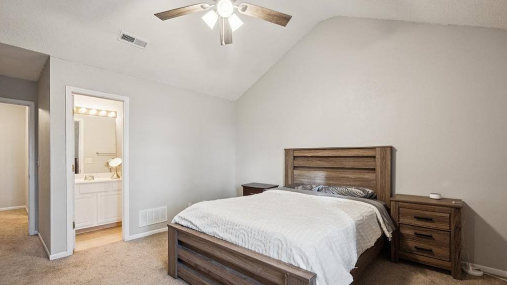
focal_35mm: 17
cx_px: 251
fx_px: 228
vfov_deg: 63.6
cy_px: 161
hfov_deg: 95.9
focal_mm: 16
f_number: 6.3
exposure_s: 1/30
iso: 640
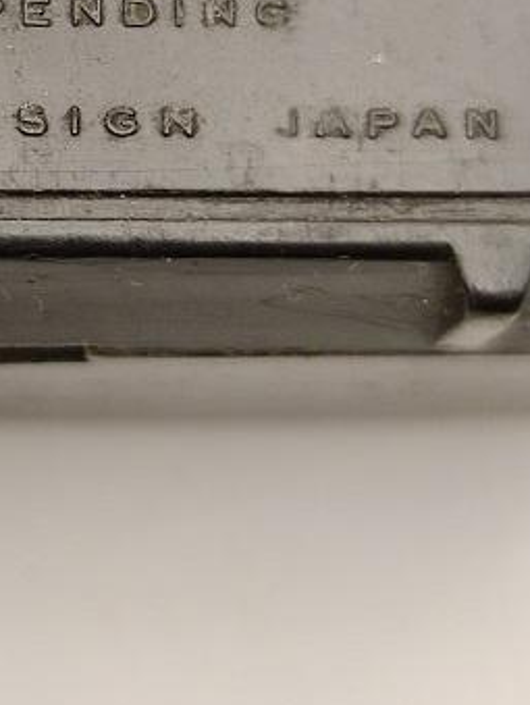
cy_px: 58
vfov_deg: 17.3
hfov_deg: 13.0
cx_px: -83
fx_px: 2282
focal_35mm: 112
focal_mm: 6.72
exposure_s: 1/50
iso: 364
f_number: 1.69
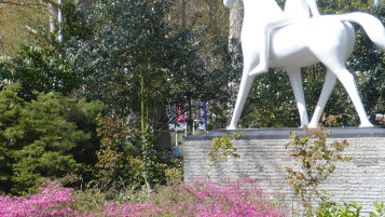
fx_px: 1838
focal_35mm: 180
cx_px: 179
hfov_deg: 12.0
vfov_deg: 6.7
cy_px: 90
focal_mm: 14.3
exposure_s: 1/320
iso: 100
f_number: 4.5
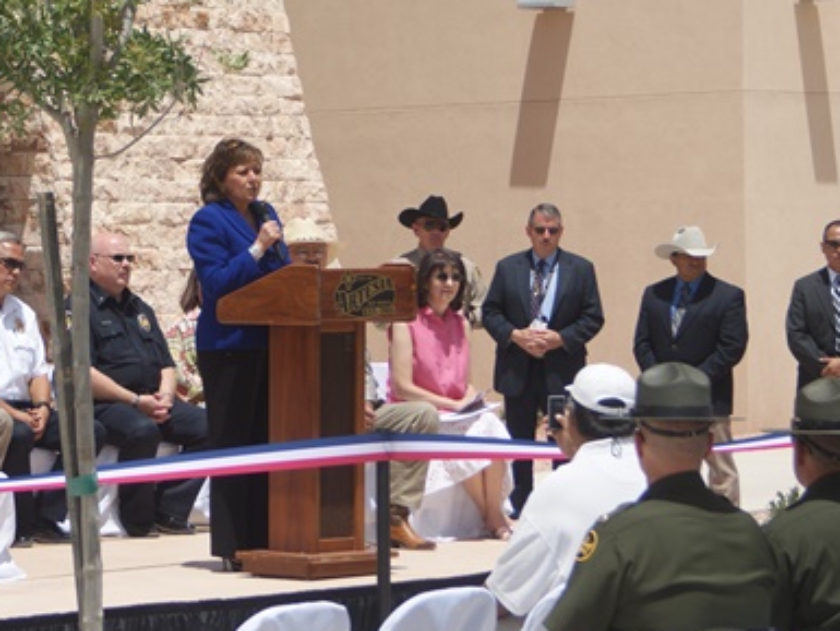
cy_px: 325
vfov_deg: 7.7
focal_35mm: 192
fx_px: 4661
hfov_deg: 10.3
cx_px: 146
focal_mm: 80
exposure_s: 1/320
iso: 100
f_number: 8
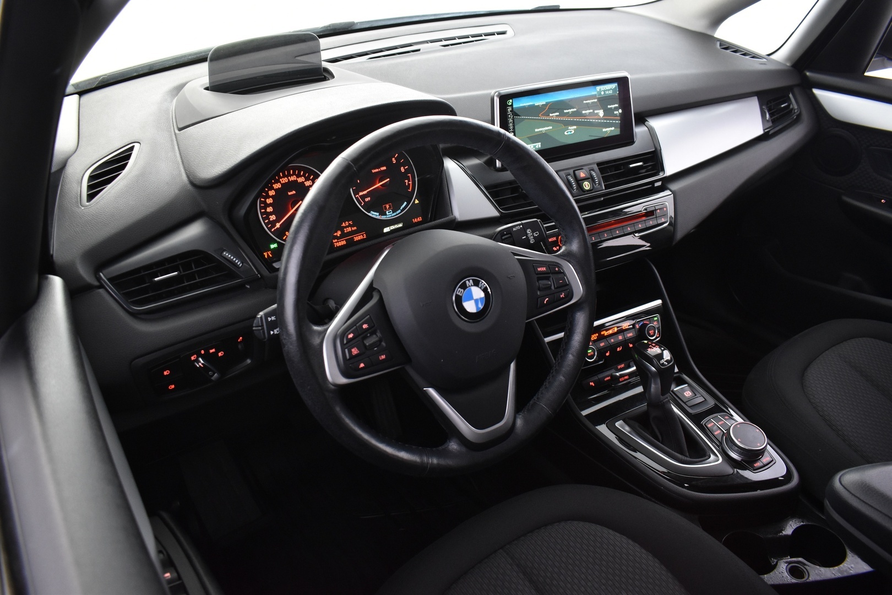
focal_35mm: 27
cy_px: 298
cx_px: 446
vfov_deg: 47.9
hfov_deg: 67.4
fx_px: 669
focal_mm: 18
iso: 1250
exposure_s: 1/8
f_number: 5
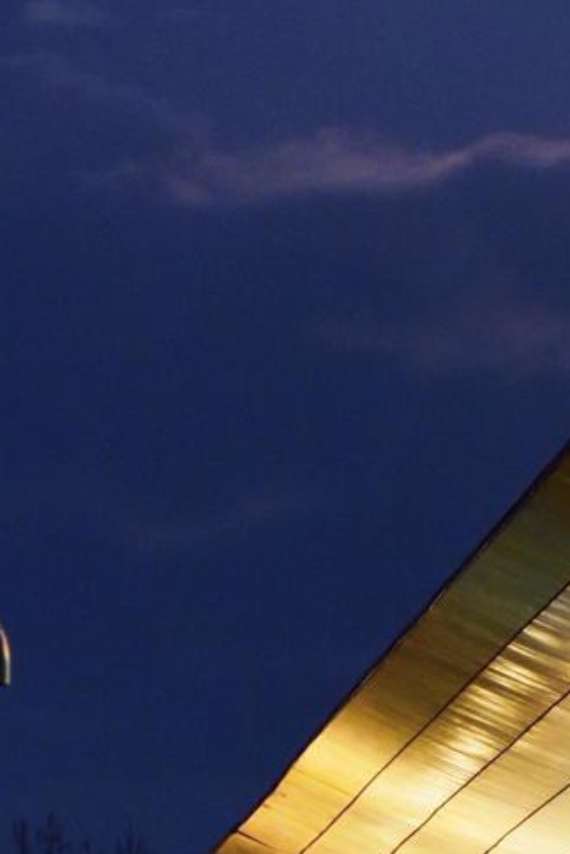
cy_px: 779
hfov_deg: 1.5
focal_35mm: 897
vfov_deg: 2.3
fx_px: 21287
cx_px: 1521
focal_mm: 145
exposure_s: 1/1.6
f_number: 6.3
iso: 500
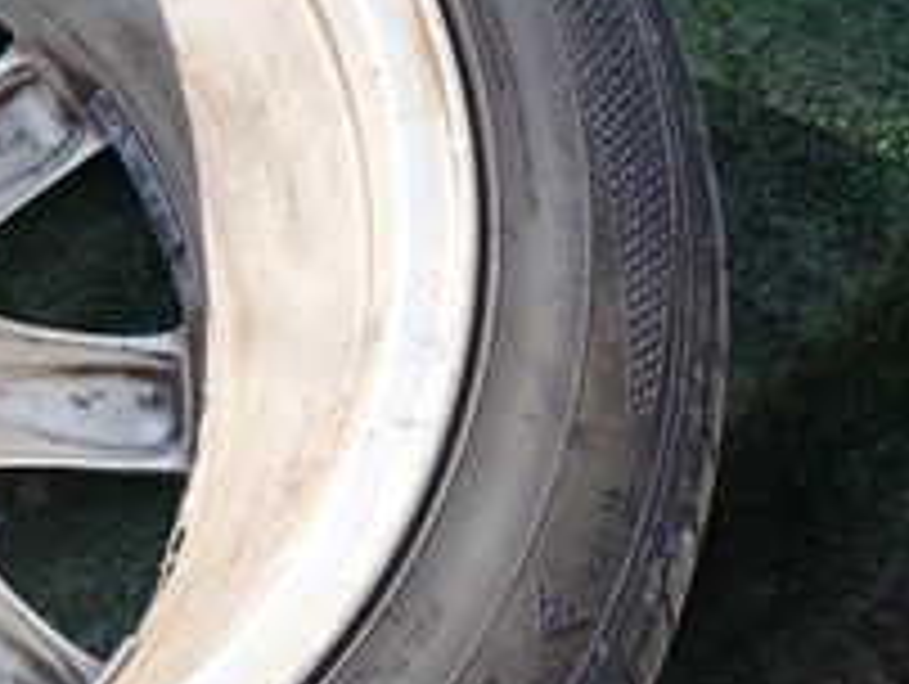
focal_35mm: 89
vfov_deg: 16.6
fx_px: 2340
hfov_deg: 19.7
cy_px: 310
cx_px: -364
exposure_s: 1/400
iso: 100
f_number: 3.2
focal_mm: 5.4
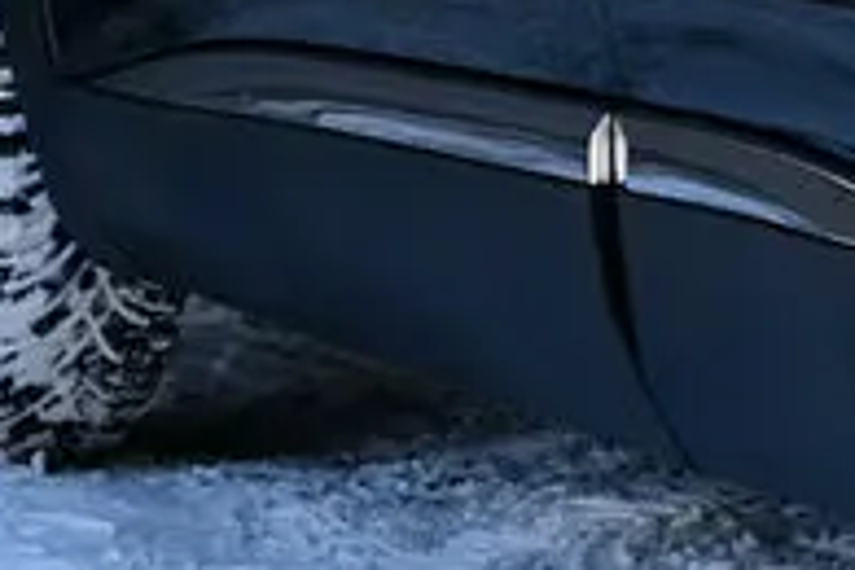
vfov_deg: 3.2
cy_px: -243
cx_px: 1984
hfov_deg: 4.7
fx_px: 10069
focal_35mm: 424
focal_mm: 48.4
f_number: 5.6
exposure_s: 1/340
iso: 320
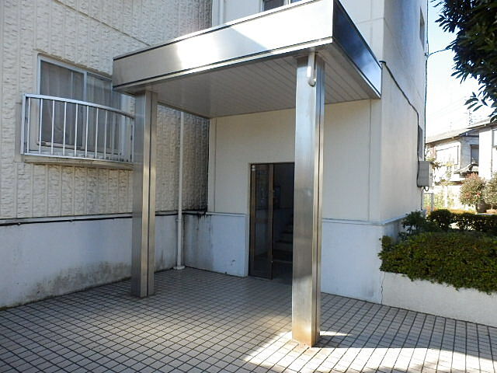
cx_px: 248
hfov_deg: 71.6
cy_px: 186
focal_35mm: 24
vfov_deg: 56.8
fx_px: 345
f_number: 7.9
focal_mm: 4.2
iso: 800
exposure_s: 1/250
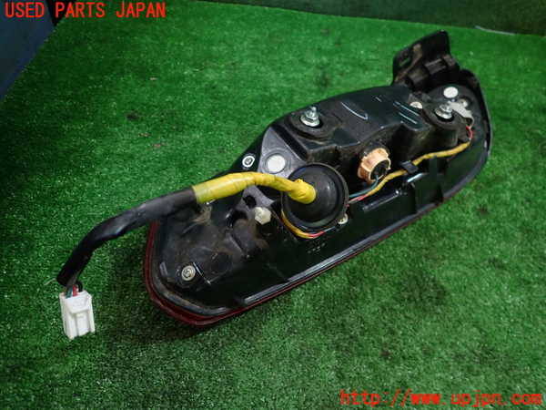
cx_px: 273
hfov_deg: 69.4
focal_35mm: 25
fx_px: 394
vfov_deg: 54.9
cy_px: 205
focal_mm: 4.5
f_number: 2
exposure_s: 1/50
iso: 200
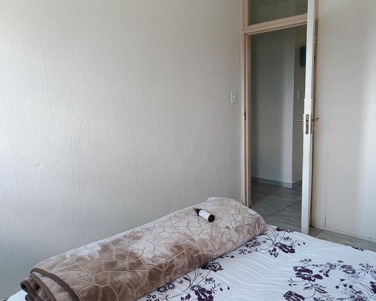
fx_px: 323
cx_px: 190
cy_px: 156
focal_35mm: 29
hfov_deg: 60.4
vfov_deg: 50.0
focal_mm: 4.7
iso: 250
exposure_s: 1/50
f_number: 1.7
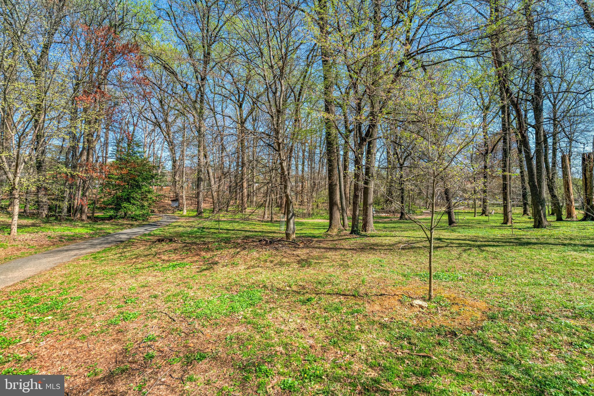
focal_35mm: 16
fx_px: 264
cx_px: 297
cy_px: 198
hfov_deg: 96.7
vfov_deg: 73.8
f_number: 8
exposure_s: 1/1600
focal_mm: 16
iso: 1250
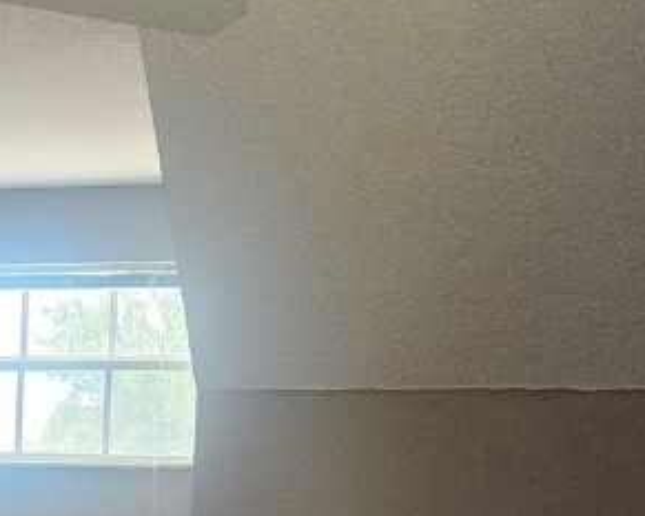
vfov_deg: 17.7
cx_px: -42
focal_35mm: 79
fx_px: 1509
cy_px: 737
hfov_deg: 22.9
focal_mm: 5.4
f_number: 1.8
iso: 640
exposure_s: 1/120
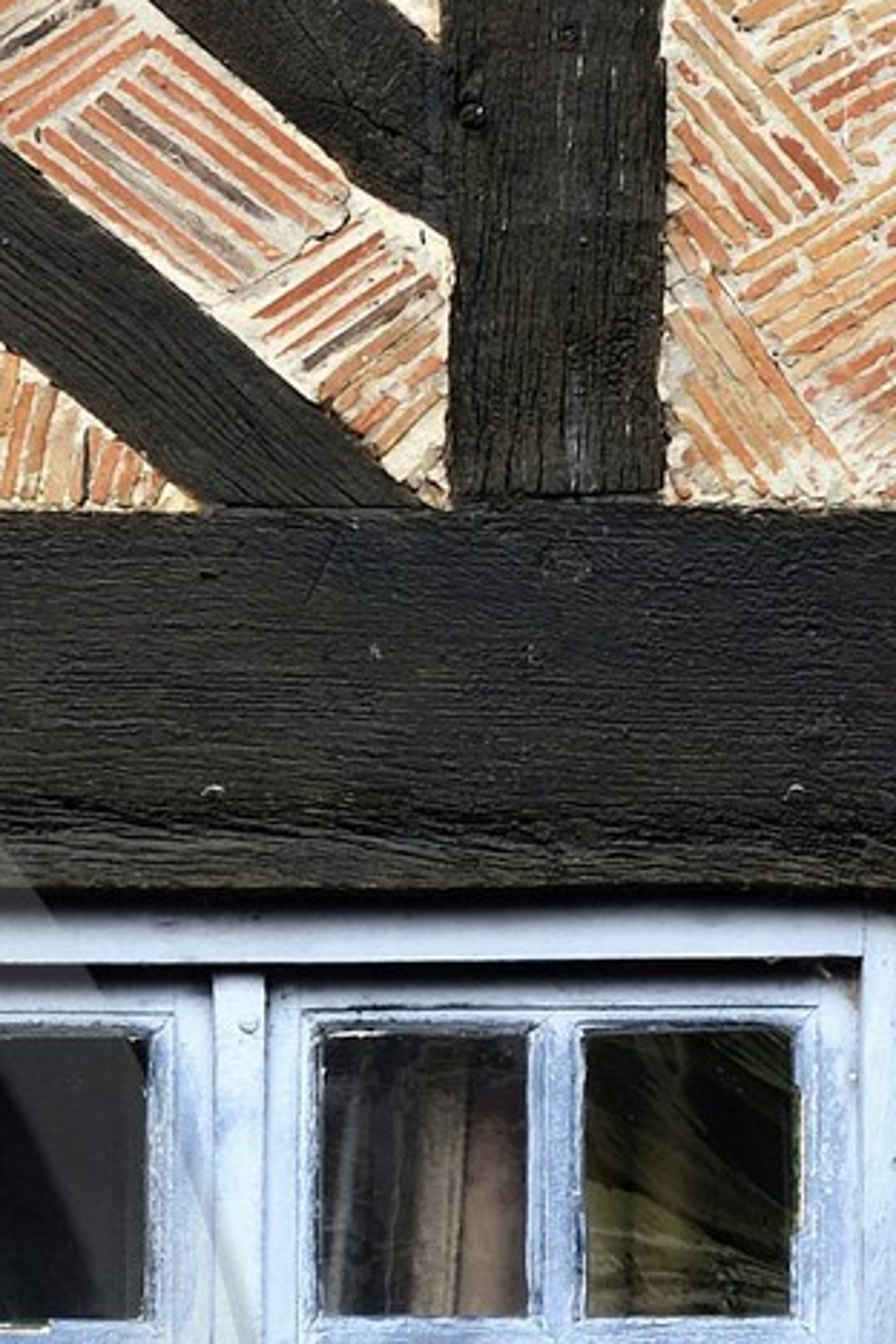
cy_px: 1663
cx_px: -1063
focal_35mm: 359
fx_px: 13402
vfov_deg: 5.7
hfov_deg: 3.8
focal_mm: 70
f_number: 9
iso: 400
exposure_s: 1/160
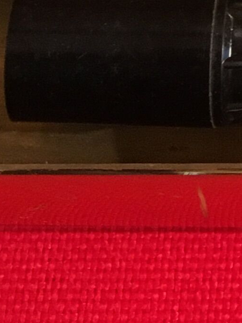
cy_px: -562
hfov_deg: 8.4
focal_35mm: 172
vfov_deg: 9.6
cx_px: 370
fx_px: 1603
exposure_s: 1/33
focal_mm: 4.15
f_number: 2.2
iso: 160
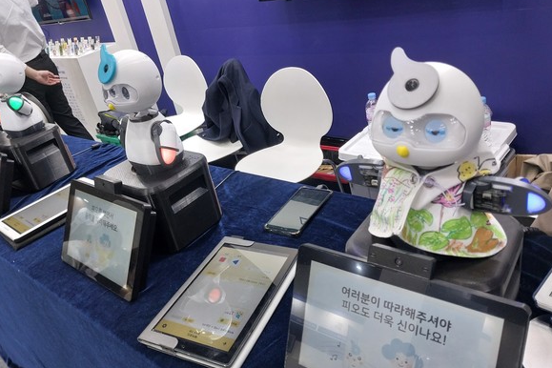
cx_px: 269
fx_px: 429
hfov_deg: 65.5
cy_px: 187
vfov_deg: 46.4
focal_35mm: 28
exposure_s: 1/60
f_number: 1.8
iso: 64
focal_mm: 4
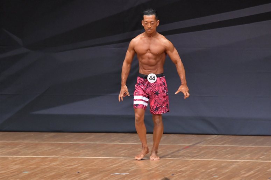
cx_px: 136
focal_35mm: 315
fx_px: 2370
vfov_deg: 4.4
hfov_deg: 6.5
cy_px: 90
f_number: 5.6
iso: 6400
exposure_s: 1/400
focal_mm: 210
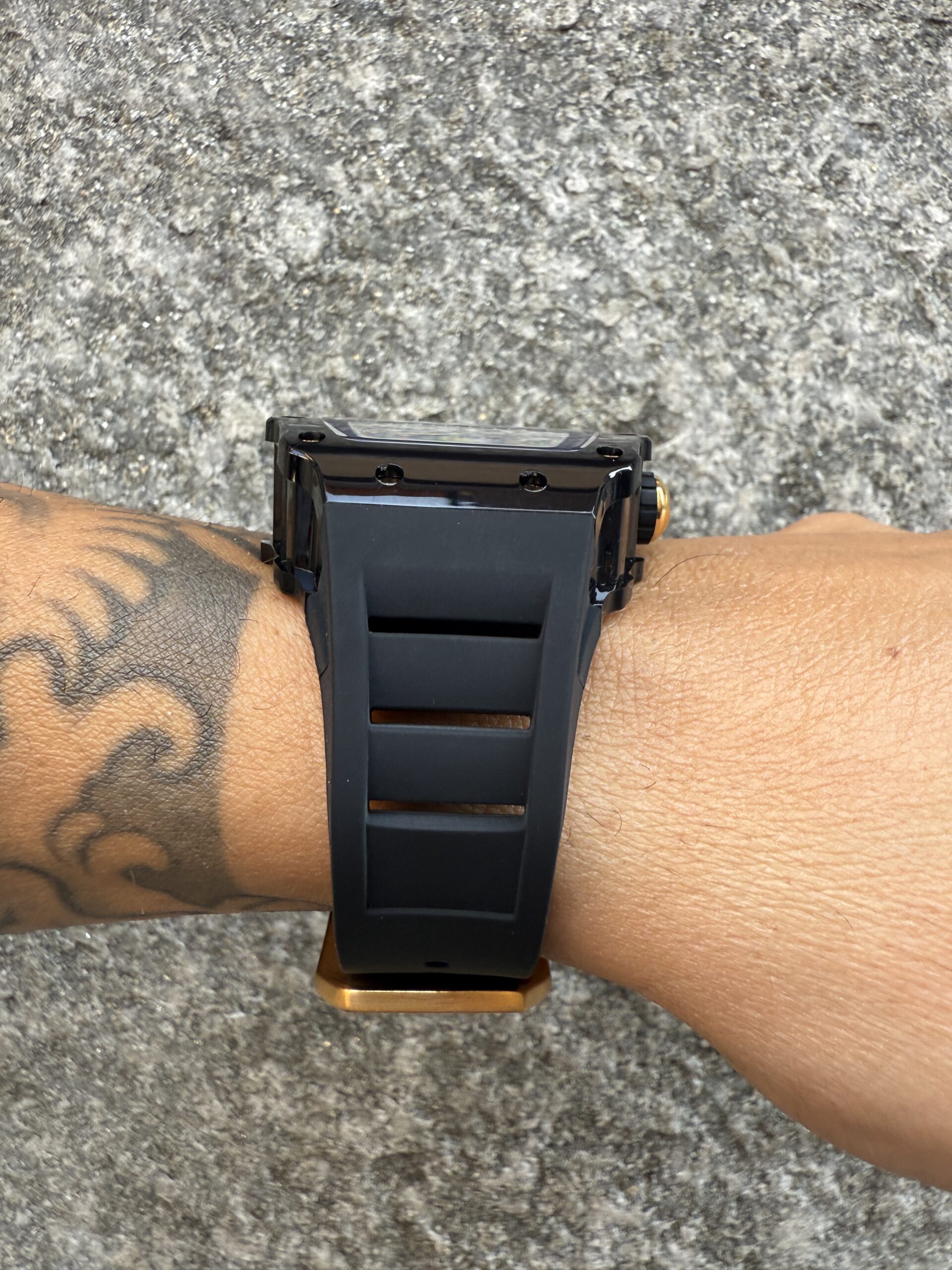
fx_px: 880
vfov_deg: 71.6
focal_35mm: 24
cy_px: 635
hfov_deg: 56.8
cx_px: 476
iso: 64
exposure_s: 1/99
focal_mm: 2.22
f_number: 2.2
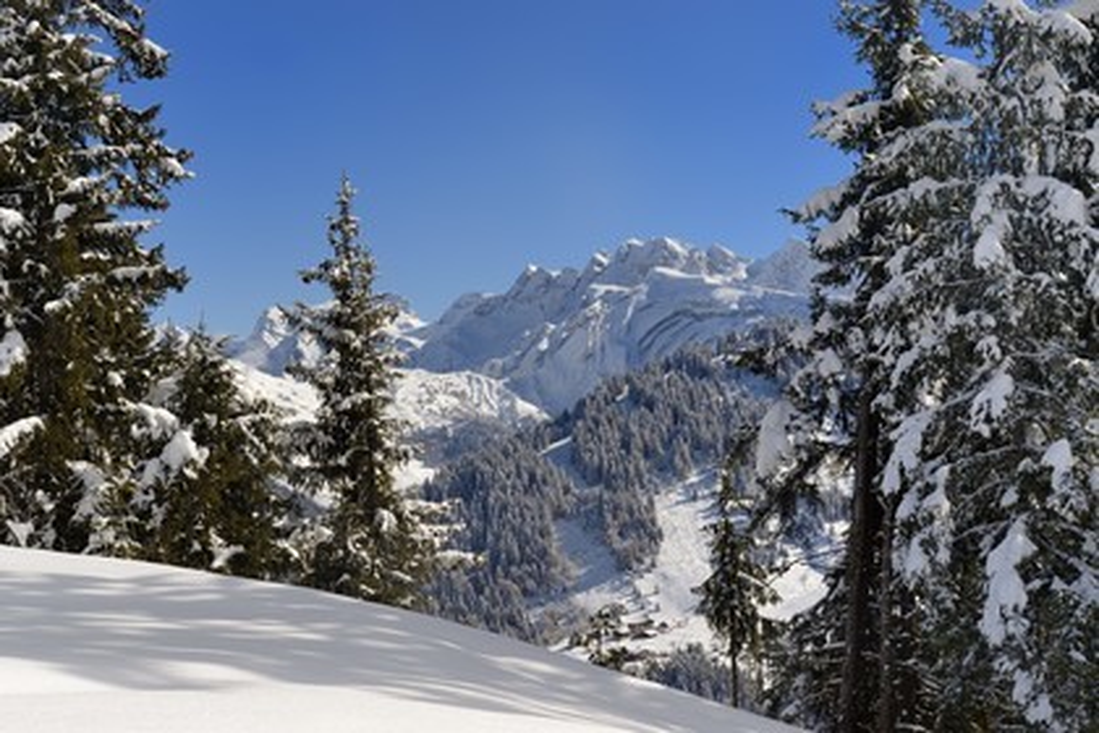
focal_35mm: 70
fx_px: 2137
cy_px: 366
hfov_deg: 28.8
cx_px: 550
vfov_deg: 19.5
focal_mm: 70
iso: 200
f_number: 16
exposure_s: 1/320
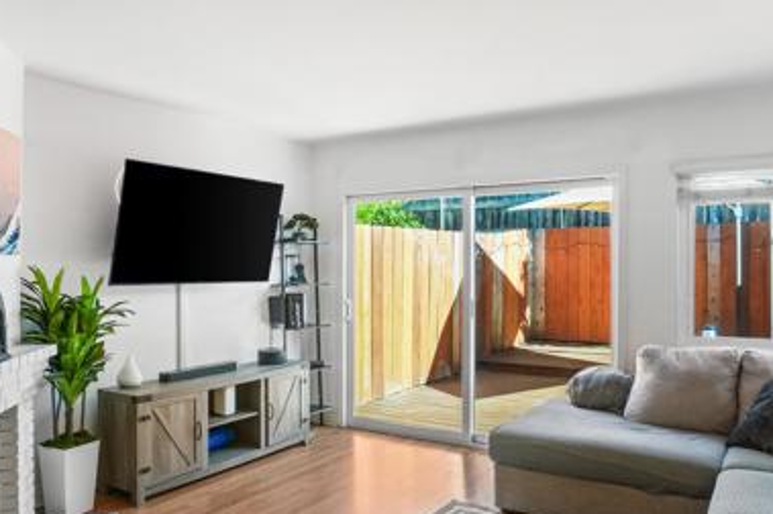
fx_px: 579
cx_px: 434
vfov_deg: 47.8
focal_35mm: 27
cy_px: 271
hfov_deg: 67.2
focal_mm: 16
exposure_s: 1/100
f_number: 11
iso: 800
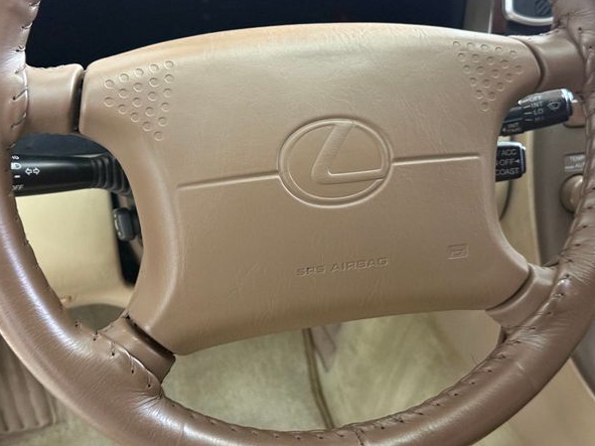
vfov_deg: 28.0
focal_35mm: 52
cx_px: 300
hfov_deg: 36.8
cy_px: 213
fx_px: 894
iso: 640
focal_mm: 6.76
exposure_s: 1/24
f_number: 1.78
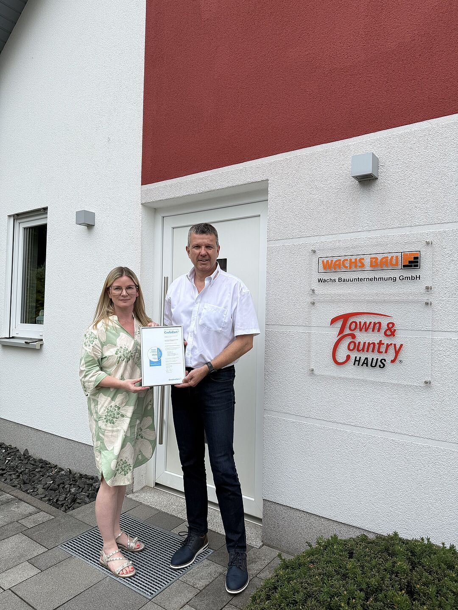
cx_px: 229
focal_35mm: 24
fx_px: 423
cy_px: 305
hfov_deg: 56.8
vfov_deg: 71.6
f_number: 1.78
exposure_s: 1/955
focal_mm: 6.76
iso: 80
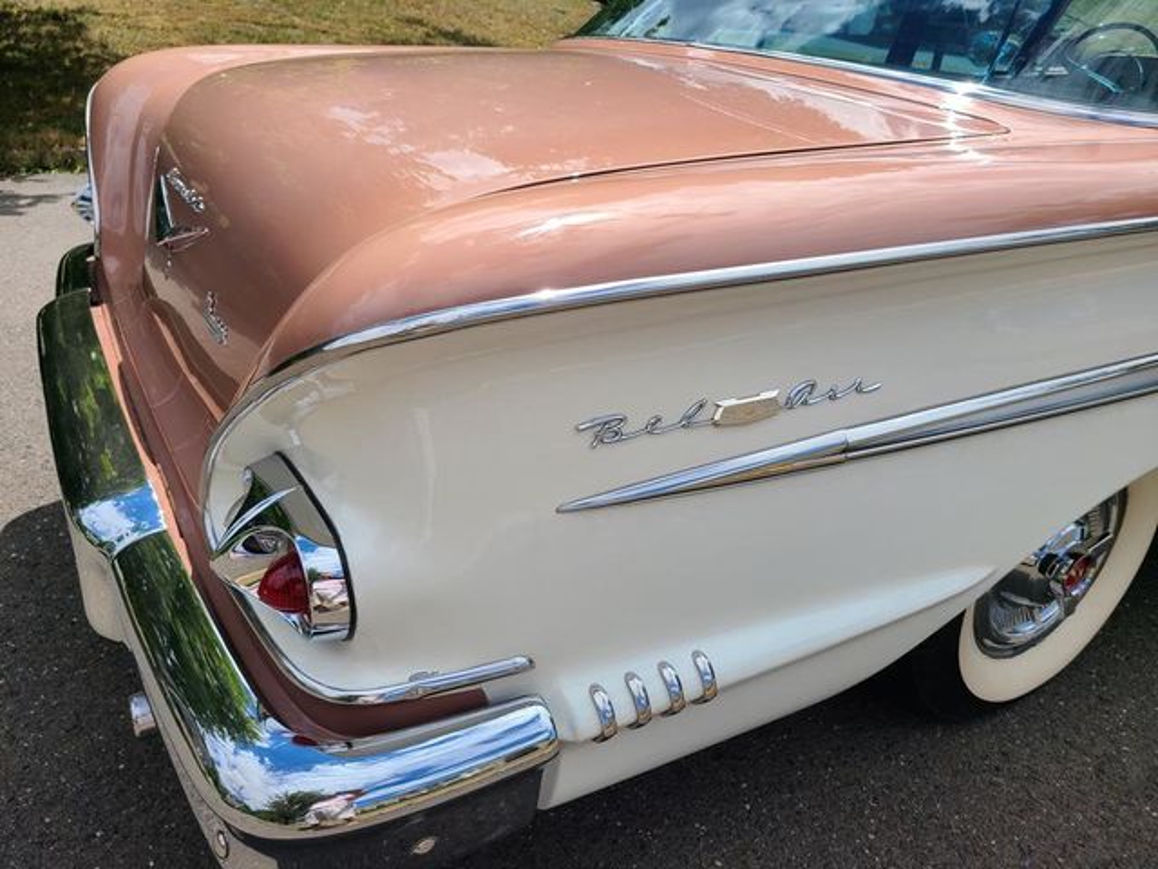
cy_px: 434
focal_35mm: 26
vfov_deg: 53.1
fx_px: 870
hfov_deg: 67.3
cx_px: 579
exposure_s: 1/2333
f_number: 1.8
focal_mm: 5.4
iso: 40
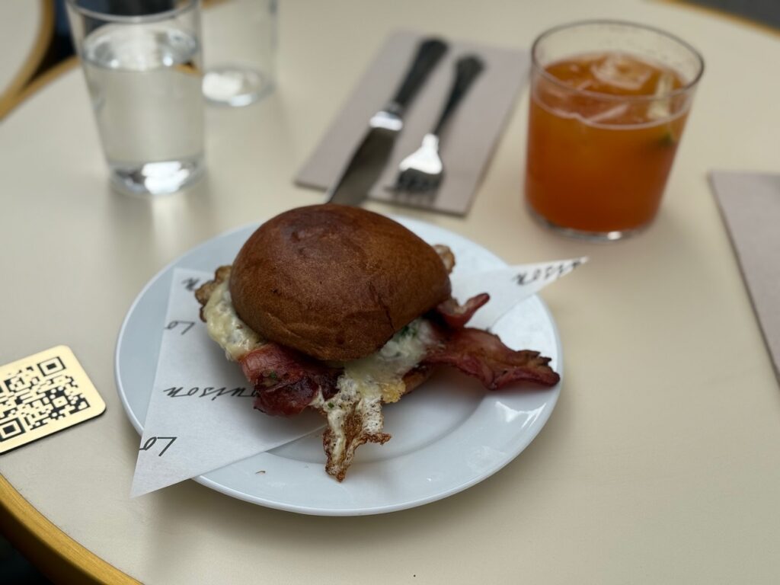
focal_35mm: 48
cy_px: 292
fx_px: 1082
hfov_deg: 39.7
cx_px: 390
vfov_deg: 30.3
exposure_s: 1/3534
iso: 100
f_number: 1.78
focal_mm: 6.76
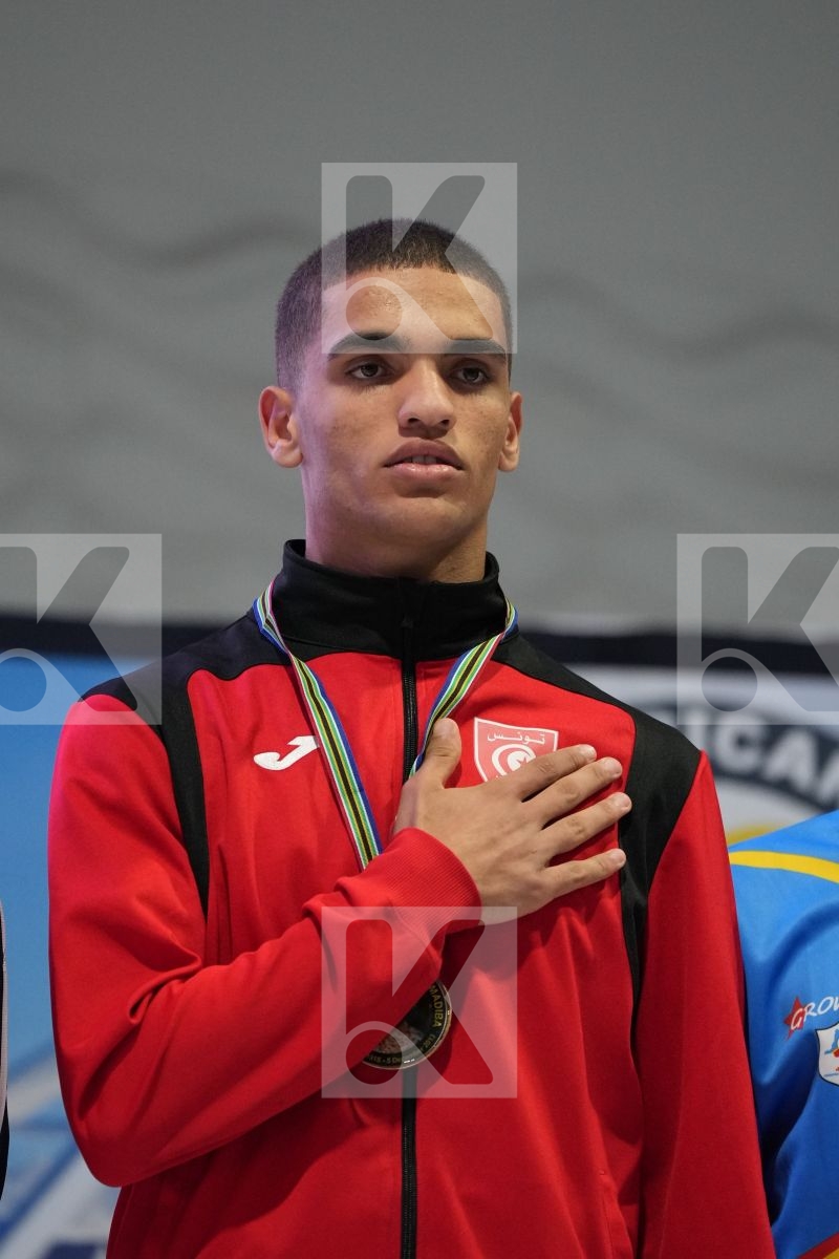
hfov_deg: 4.6
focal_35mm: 300
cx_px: 420
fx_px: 10487
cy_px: 630
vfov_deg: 6.9
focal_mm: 200
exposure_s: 1/250
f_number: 2.8
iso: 2500
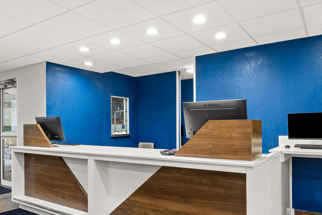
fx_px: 227
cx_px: 197
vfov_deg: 49.6
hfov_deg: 69.7
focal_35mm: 25
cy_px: 143
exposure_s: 1/1.67
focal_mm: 11.3
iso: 250
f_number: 8
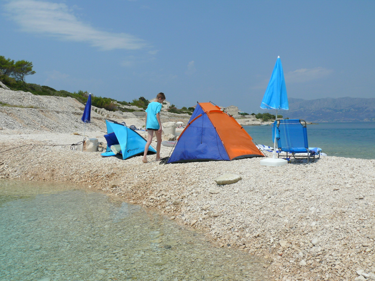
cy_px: 140
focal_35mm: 35
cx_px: 188
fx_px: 379
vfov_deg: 40.7
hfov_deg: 52.6
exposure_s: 1/400
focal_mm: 7.4
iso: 100
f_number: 5.6
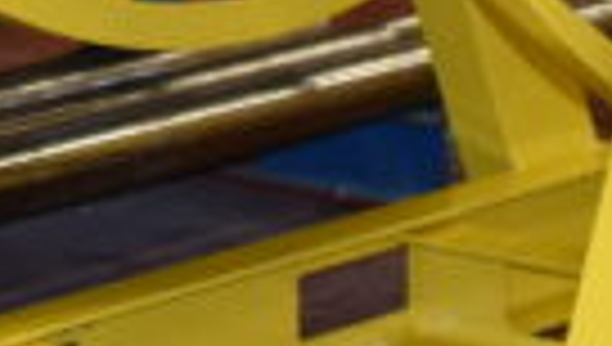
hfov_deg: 7.5
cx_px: 819
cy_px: -380
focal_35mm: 283
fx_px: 4600
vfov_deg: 4.3
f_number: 3.5
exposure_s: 1/60
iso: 640
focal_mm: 24
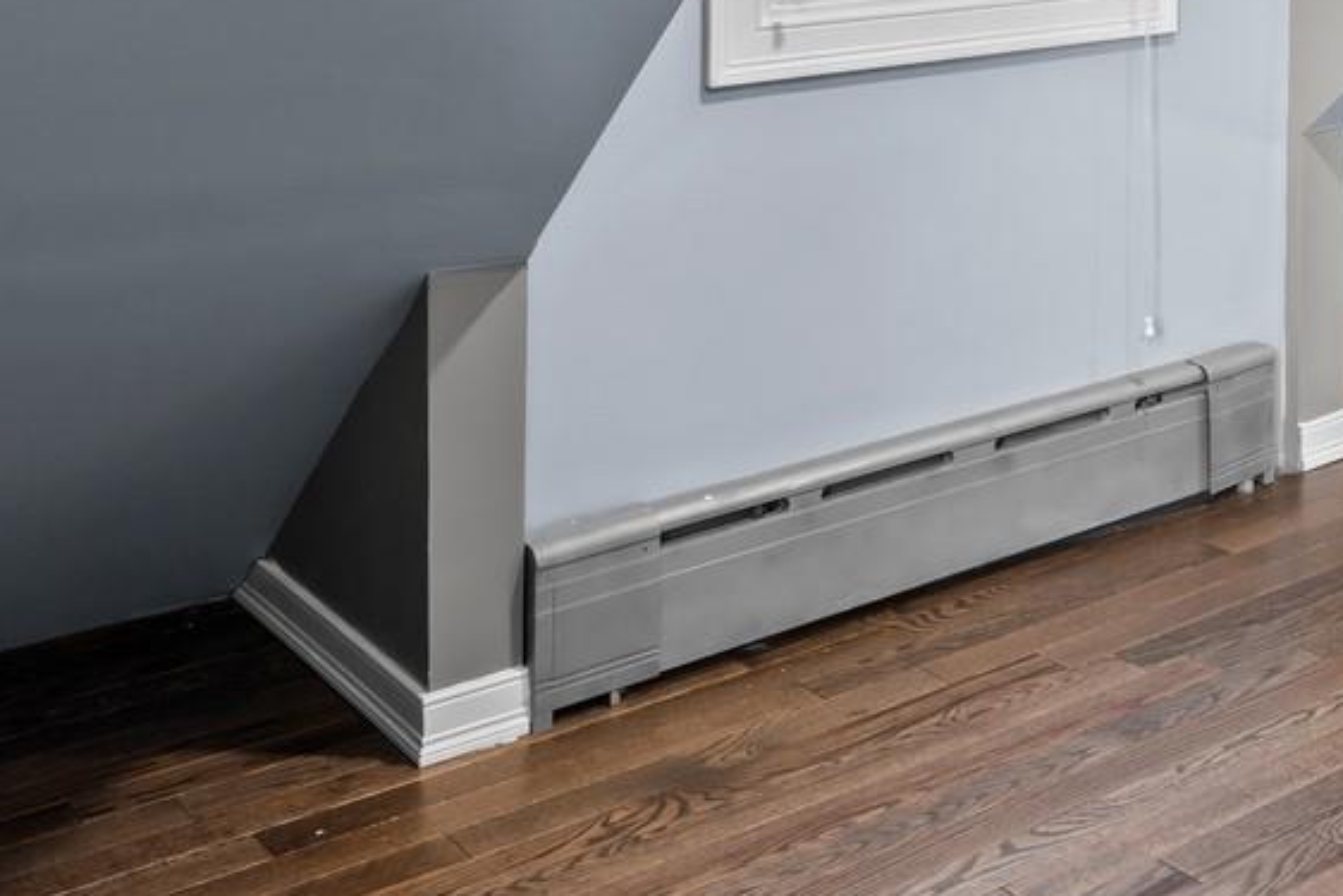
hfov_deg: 35.1
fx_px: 1903
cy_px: -240
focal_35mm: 51
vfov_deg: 23.6
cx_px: 1355
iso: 200
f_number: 10
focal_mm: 14
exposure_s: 1/1.67
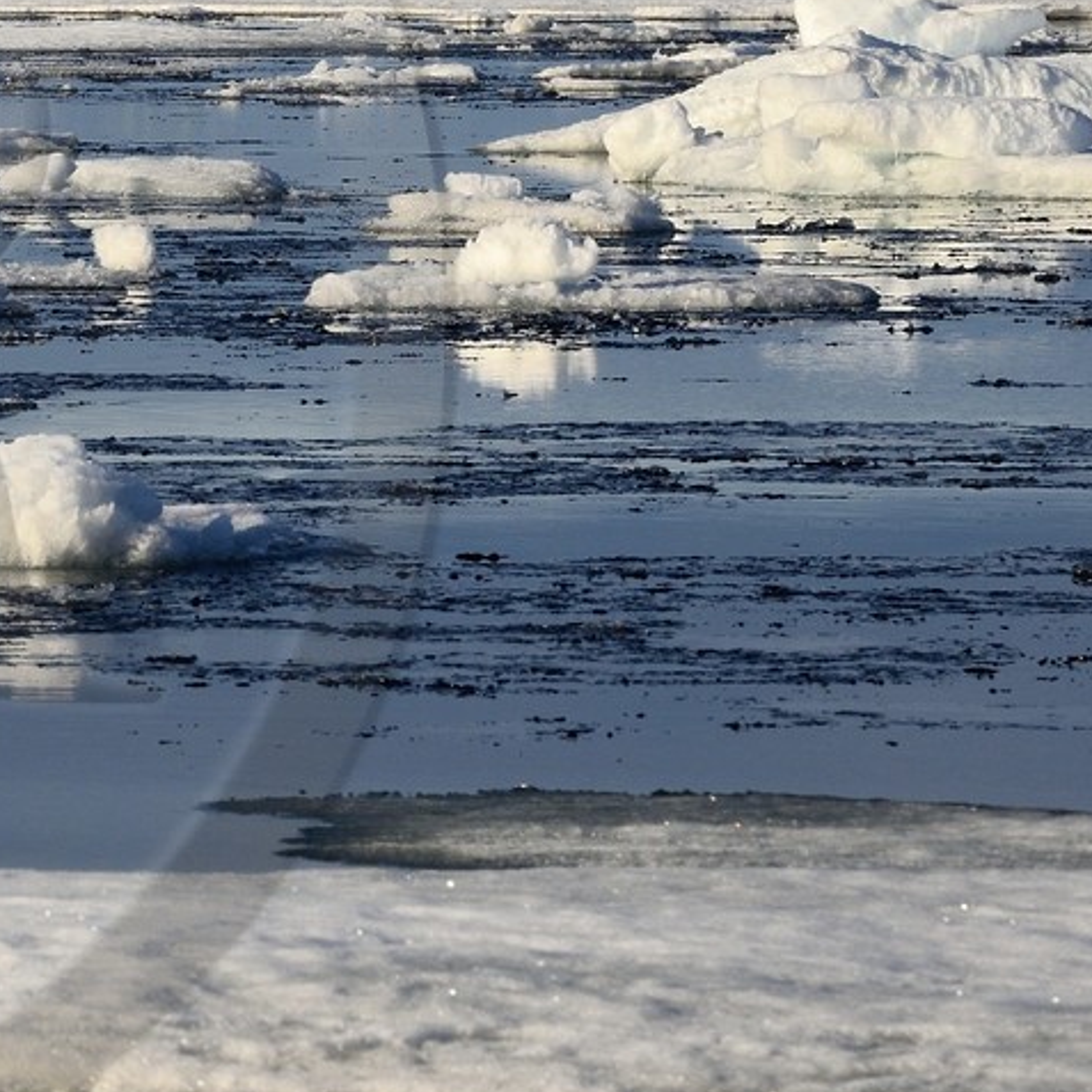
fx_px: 13741
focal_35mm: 385
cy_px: 330
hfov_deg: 4.5
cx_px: -501
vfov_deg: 4.5
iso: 400
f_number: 16
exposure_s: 1/400
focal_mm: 135
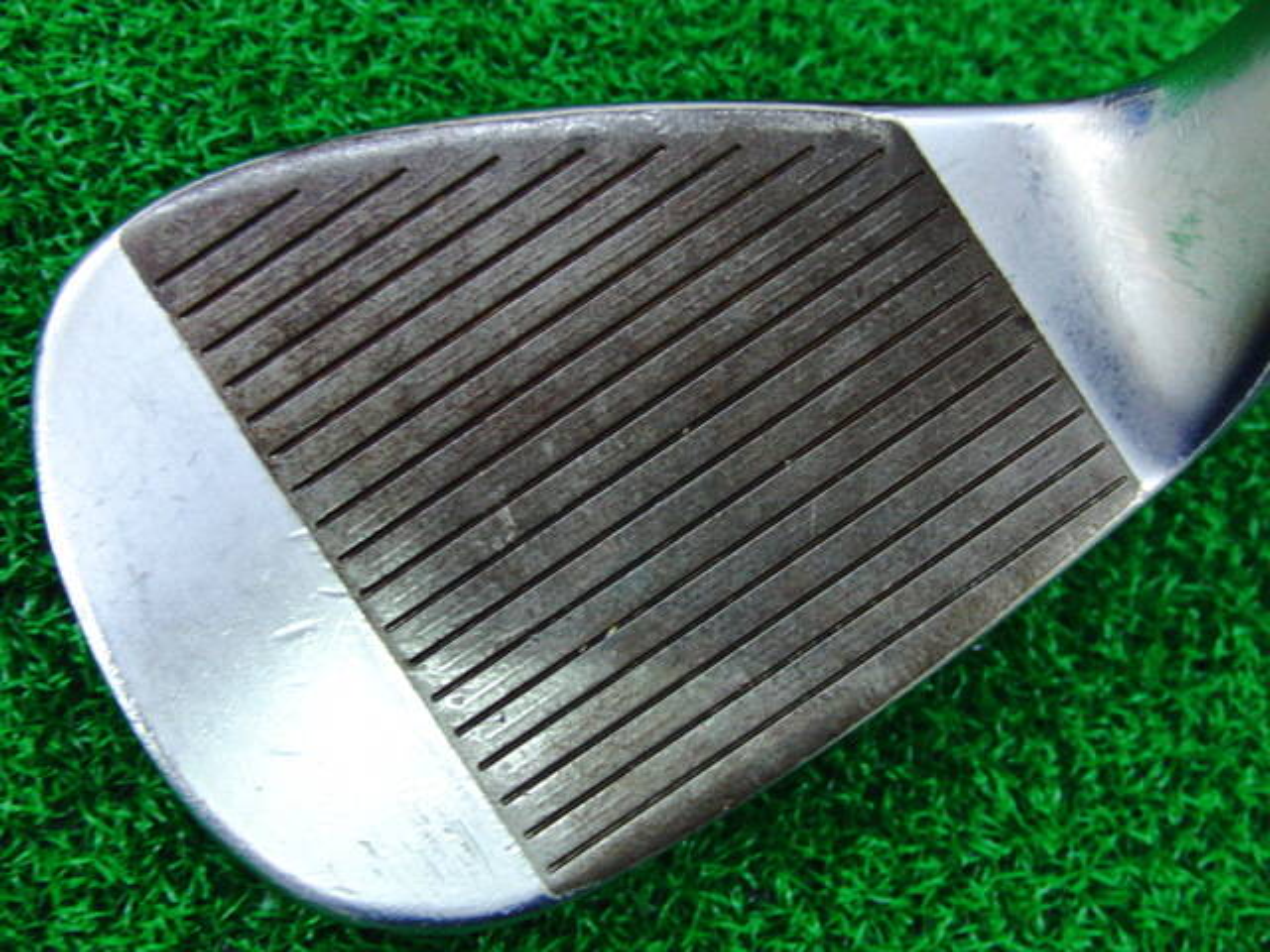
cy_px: 476
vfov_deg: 38.7
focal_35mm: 37
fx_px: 1357
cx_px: 635
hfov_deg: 50.1
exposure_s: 1/30
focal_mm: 6.42
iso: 400
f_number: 3.6
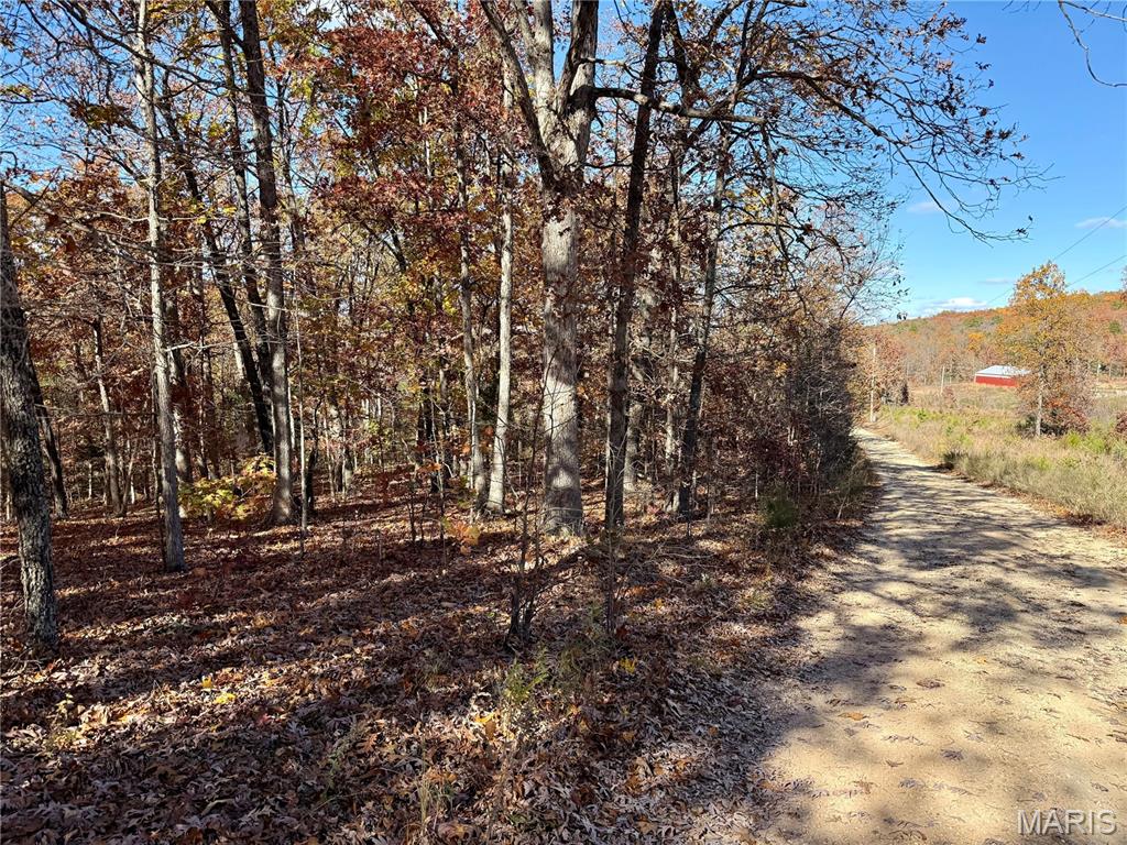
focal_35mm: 24
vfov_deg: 56.8
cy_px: 422
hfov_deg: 71.6
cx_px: 564
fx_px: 781
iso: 100
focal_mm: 6.76
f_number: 1.78
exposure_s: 1/2110
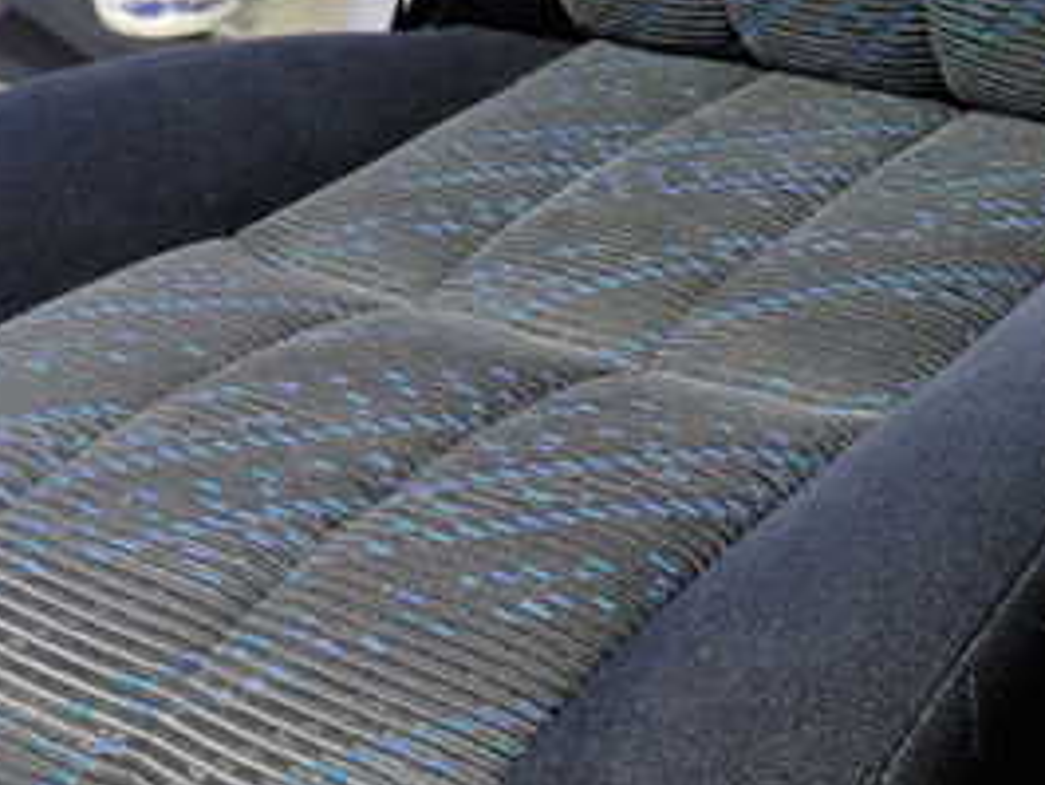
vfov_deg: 21.6
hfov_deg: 28.5
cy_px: 513
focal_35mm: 68
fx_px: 2054
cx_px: 584
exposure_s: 1/15
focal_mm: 5.4
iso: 800
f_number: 2.3
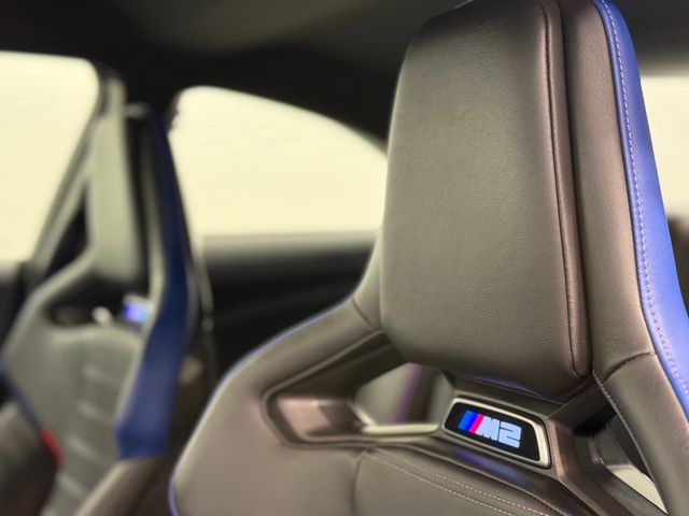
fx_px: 955
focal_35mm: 48
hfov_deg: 39.7
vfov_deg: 30.3
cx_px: 344
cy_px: 258
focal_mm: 6.76
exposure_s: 1/60
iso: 200
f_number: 1.78
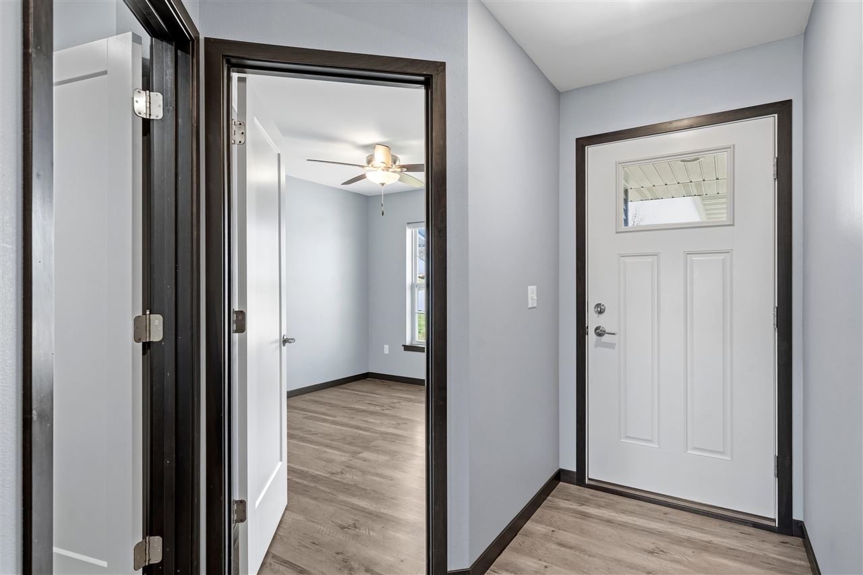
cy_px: 288
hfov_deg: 90.0
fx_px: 431
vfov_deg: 67.4
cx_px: 432
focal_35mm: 18
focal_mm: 18
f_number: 8
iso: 800
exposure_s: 1/30
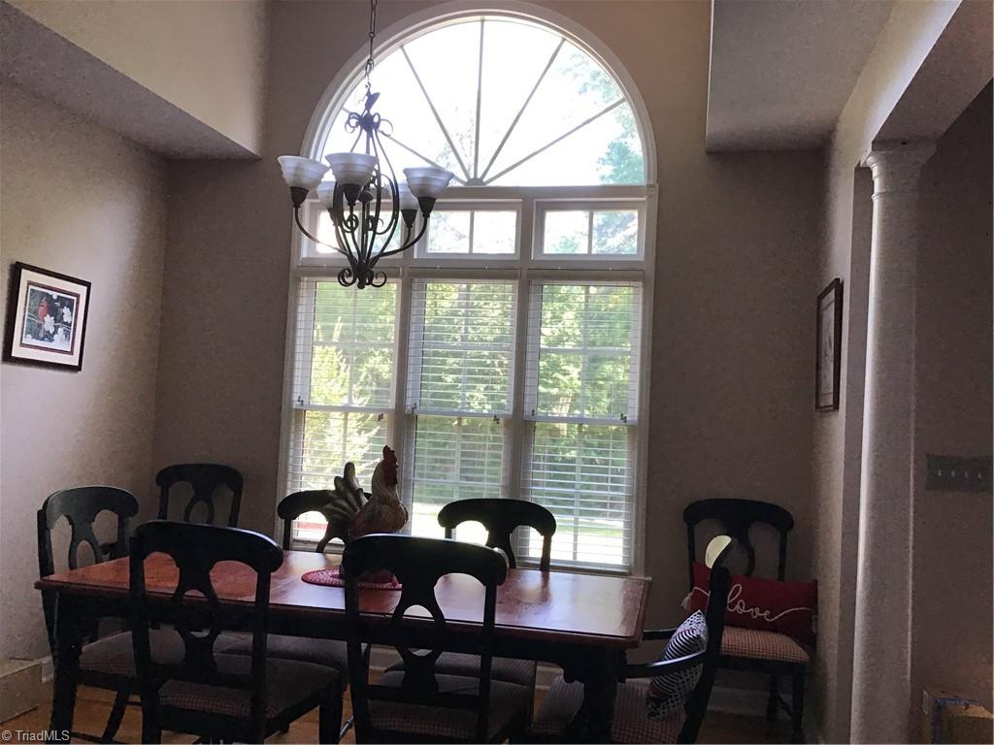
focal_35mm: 31
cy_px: 372
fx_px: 890
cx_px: 497
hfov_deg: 58.4
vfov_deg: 45.4
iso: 40
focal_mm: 3.3
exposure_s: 1/30
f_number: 2.4
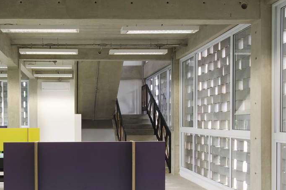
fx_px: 349
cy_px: 122
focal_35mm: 44
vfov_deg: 30.2
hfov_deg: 43.5
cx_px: 81
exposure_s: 1/5
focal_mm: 10
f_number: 9
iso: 100
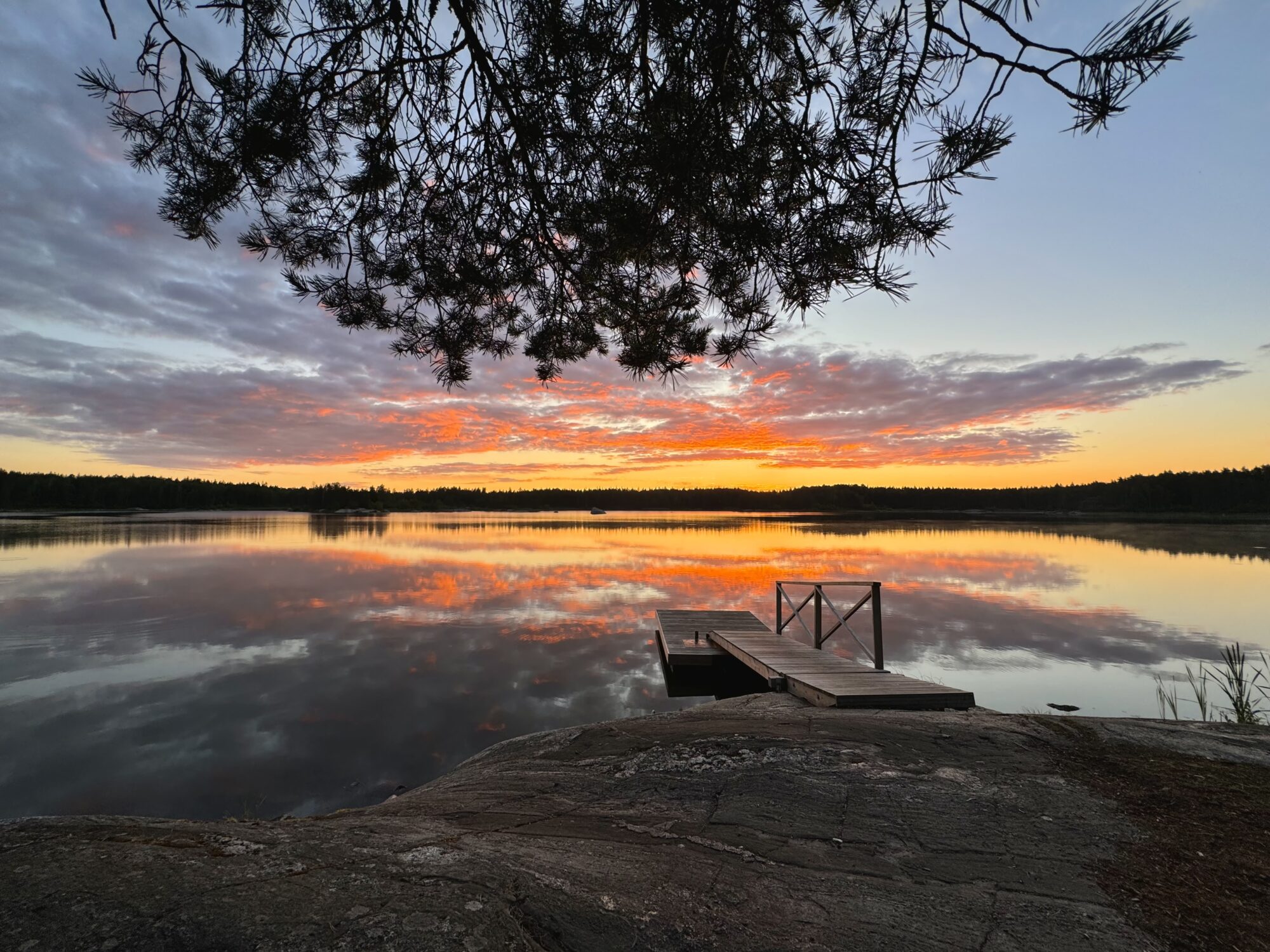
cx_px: 635
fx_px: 514
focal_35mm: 14
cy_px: 476
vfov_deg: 85.7
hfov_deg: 102.1
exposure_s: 1/99
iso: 40
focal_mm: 2.22
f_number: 2.2
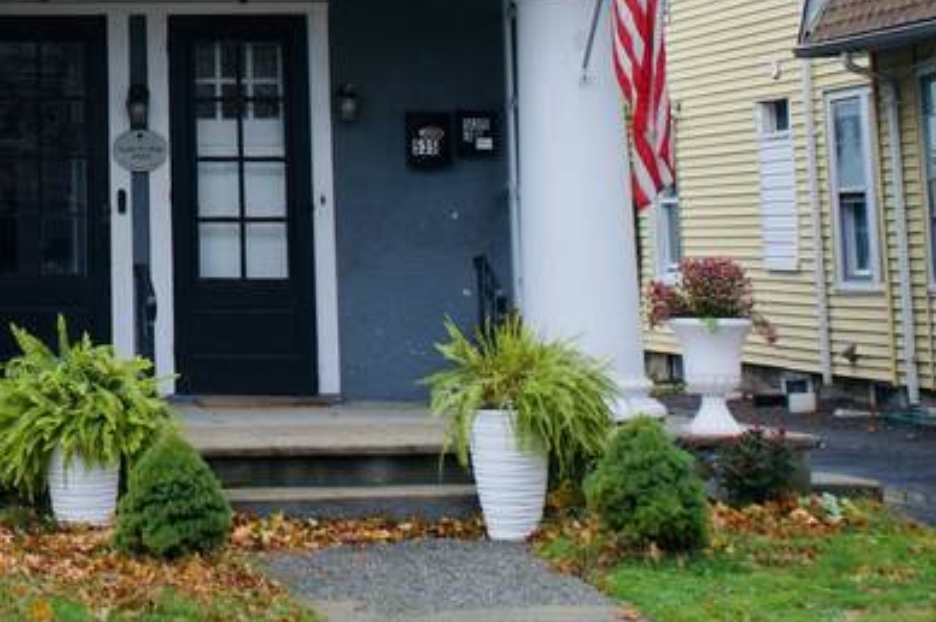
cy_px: -199
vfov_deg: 13.3
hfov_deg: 19.6
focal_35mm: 99
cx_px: -135
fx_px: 2572
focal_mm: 30
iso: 100
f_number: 6.3
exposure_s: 1/125
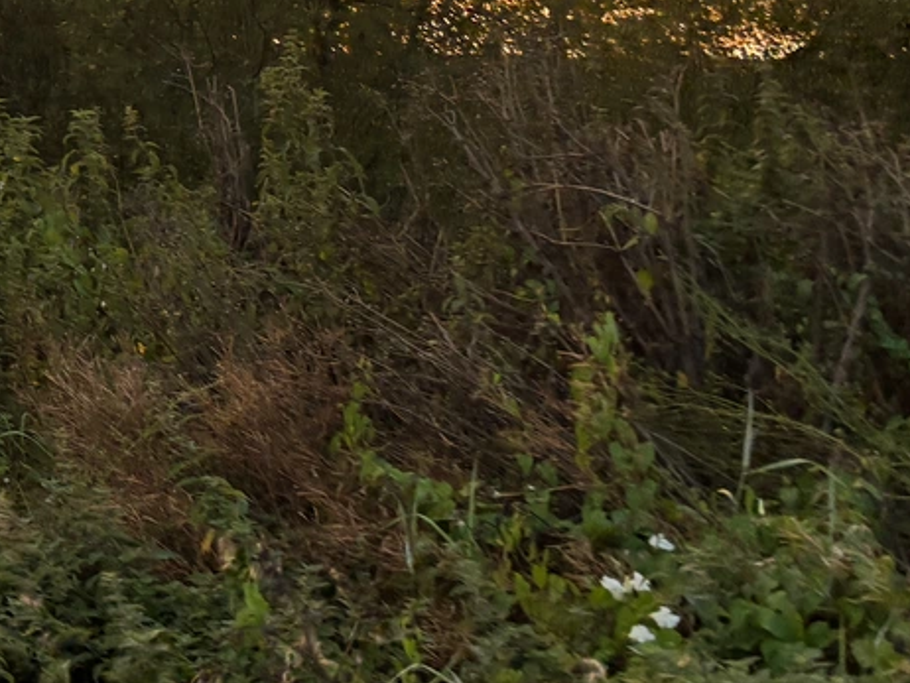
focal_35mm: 81
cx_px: -402
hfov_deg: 20.9
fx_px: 2130
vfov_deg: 18.0
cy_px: 83
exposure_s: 1/121
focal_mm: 5.96
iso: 40
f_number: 1.6
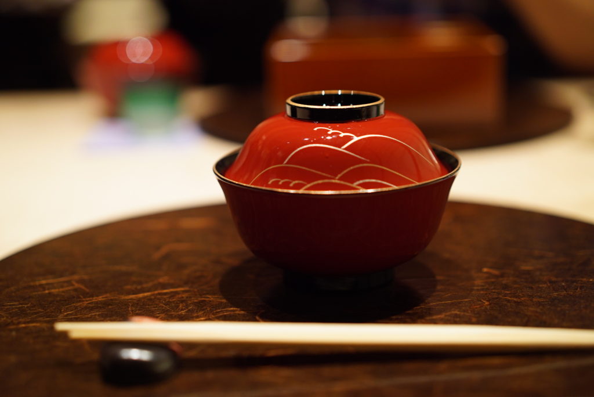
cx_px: 297
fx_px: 908
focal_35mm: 55
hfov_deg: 36.2
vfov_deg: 24.7
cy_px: 198
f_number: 2.2
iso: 1600
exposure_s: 1/160
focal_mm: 55
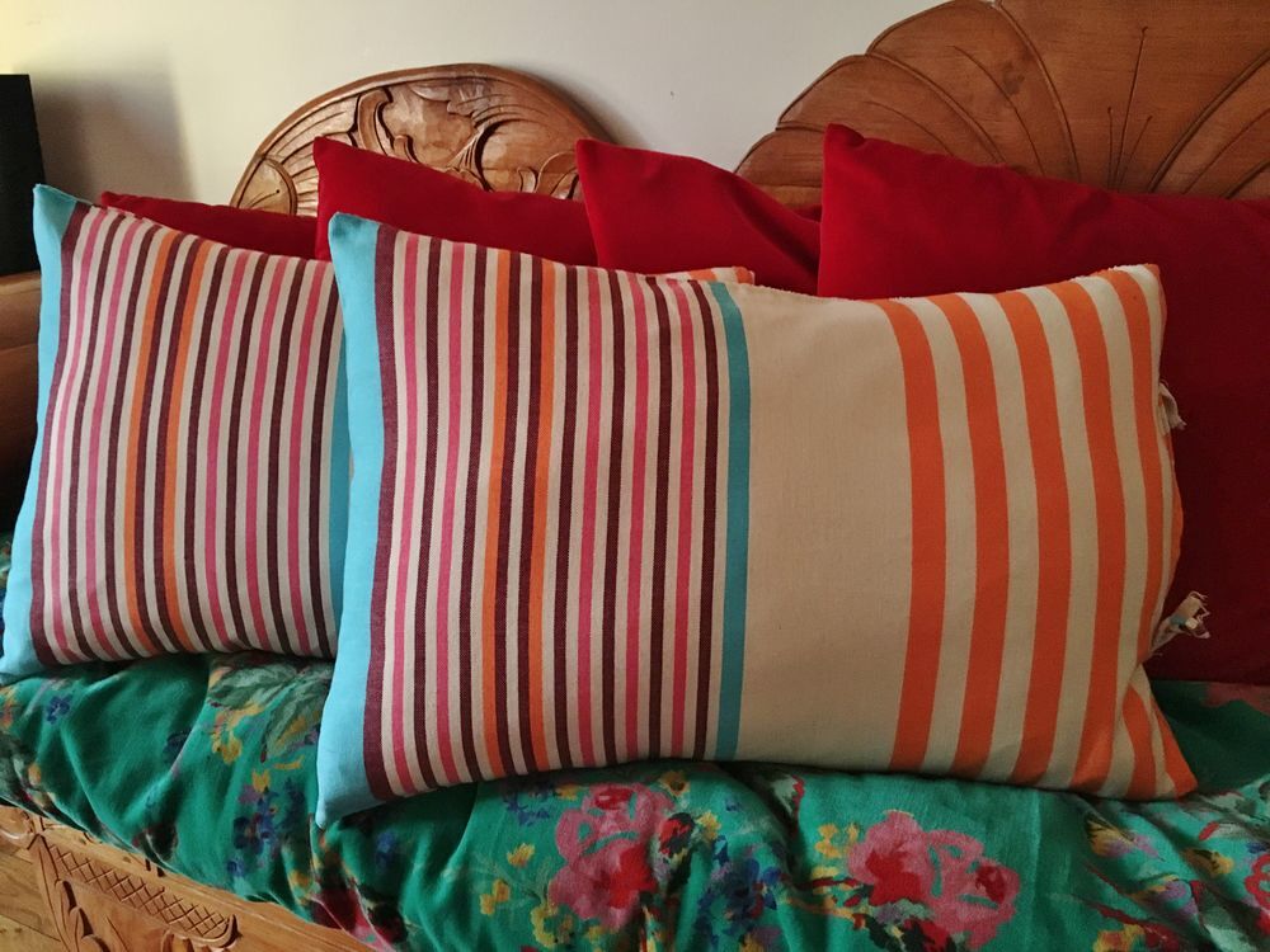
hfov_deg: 61.7
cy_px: 476
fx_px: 1064
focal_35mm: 29
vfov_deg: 48.2
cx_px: 635
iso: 400
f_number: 2.2
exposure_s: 1/17
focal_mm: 4.15
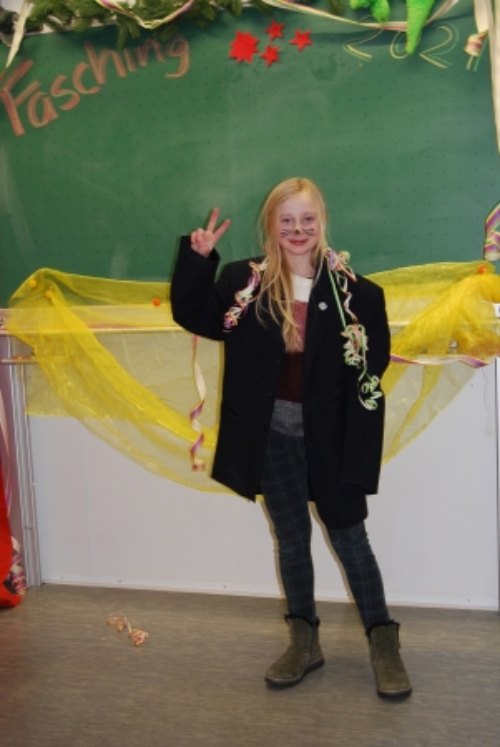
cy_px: 374
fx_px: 998
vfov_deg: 41.1
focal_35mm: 48
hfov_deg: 28.1
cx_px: 250
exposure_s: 1/60
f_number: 4.5
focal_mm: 32
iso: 200
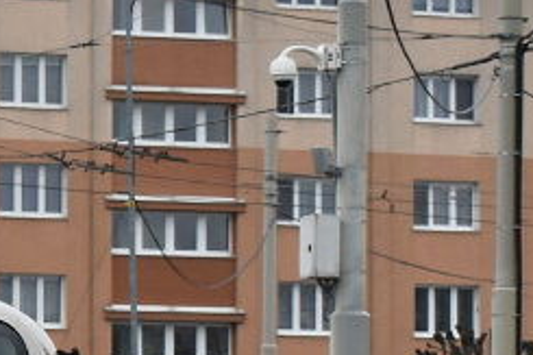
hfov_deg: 7.0
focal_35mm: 287
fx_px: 4246
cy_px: 350
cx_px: -444
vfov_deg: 4.8
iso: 320
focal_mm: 36
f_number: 7.1
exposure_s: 1/125
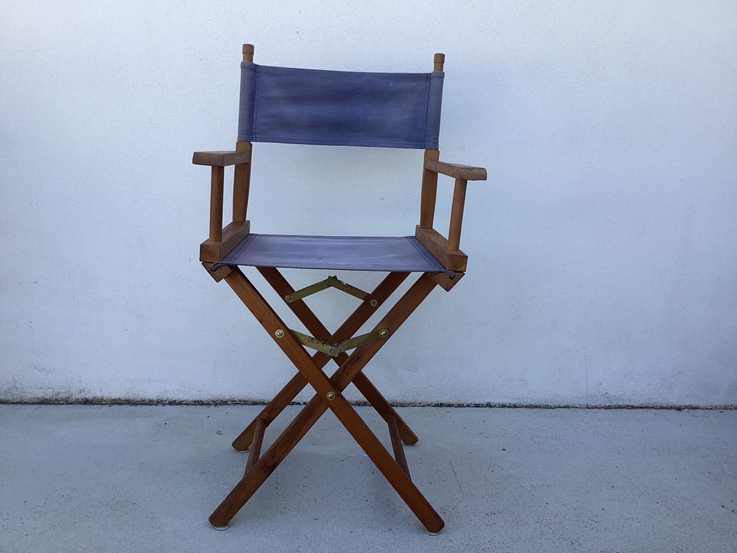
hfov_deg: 58.4
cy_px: 276
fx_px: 660
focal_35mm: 31
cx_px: 368
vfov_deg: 45.4
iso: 25
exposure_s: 1/422
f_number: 2.4
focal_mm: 3.3
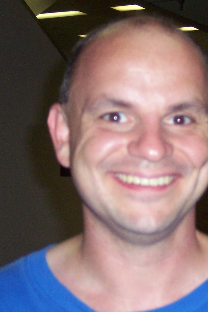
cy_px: 211
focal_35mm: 106
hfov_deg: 12.9
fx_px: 919
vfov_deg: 19.2
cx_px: 168
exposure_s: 1/60
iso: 140
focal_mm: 10.7
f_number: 3.4
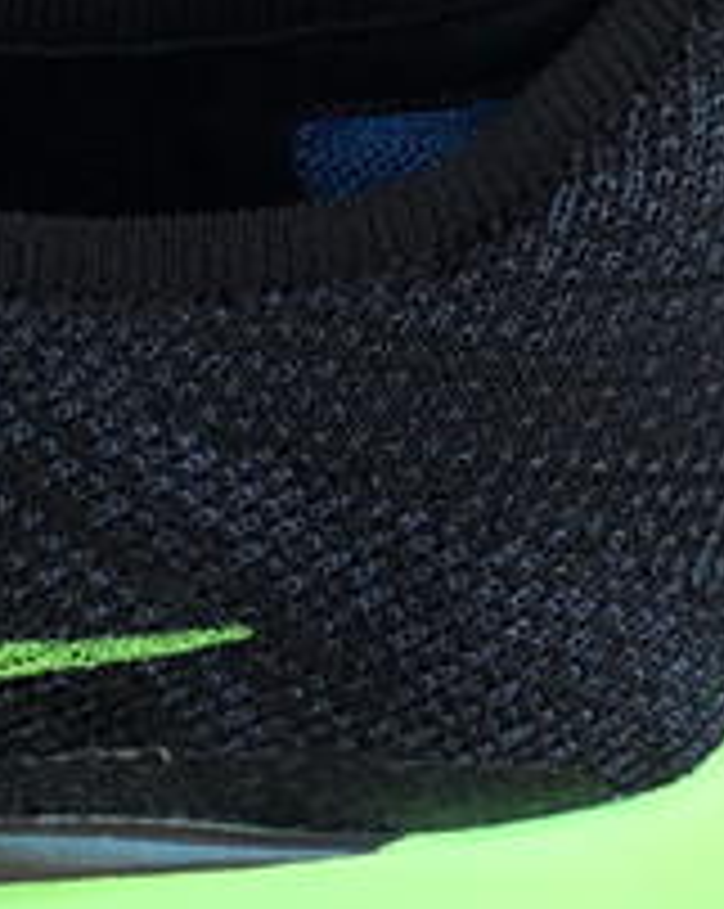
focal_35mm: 135
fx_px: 3624
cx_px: -450
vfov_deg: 14.3
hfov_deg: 10.9
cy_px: 574
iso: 25
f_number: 2.4
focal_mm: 3.3
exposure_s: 1/120
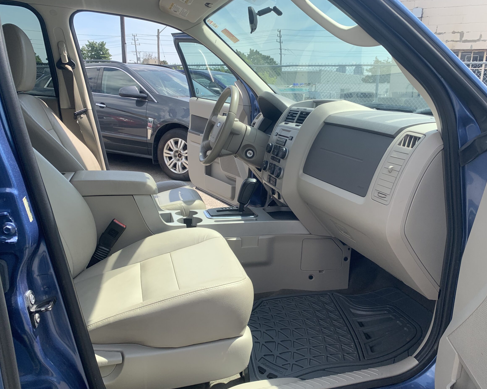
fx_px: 404
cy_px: 196
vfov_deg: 51.5
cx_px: 262
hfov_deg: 62.1
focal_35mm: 28
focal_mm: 4.25
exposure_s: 1/903
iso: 25
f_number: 1.8
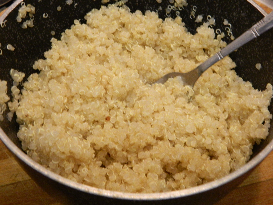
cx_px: 136
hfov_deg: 33.8
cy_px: 102
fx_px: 450
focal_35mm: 57
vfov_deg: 25.7
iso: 400
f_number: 3.8
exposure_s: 1/10
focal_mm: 10.2
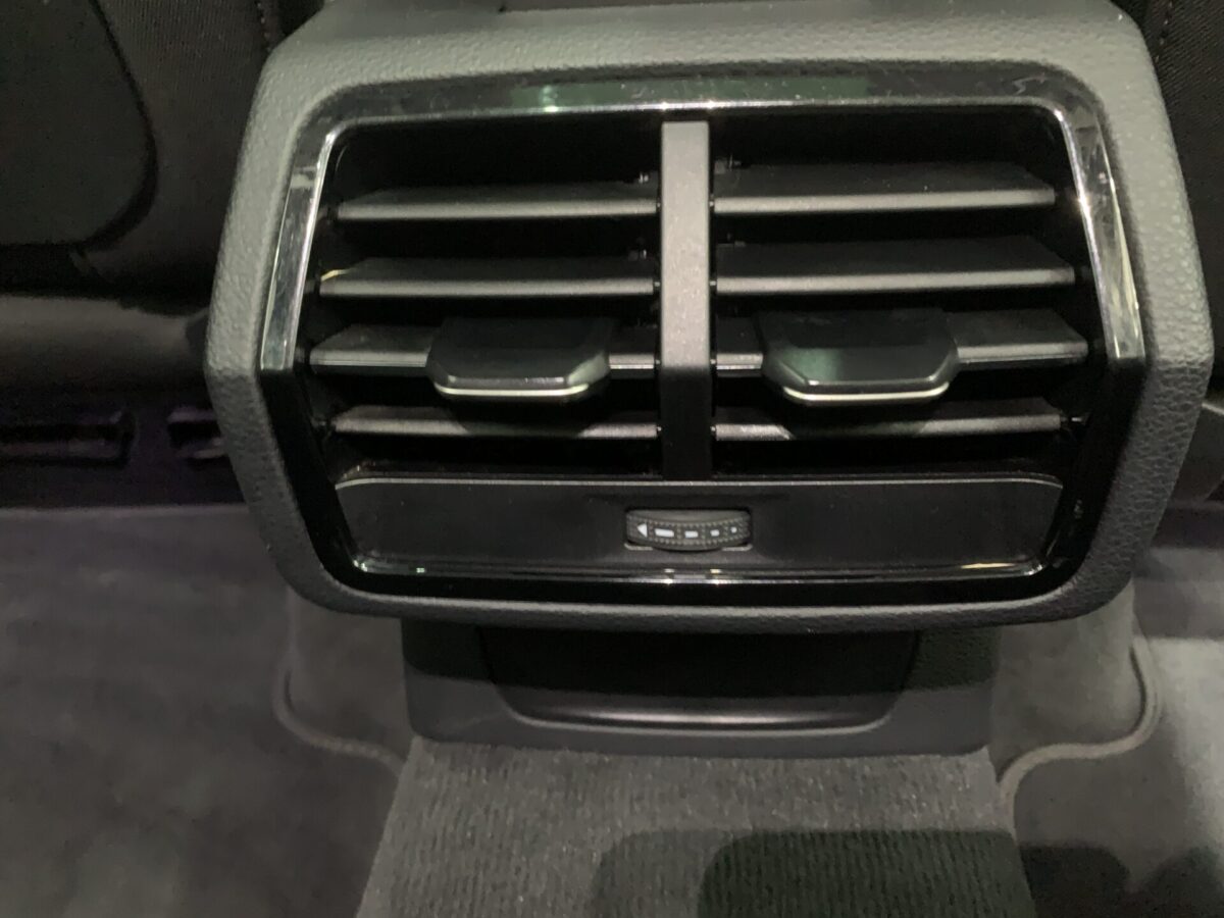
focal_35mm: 26
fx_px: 919
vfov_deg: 53.1
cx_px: 612
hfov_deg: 67.3
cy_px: 459
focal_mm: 4.25
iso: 1000
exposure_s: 1/4
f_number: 1.8
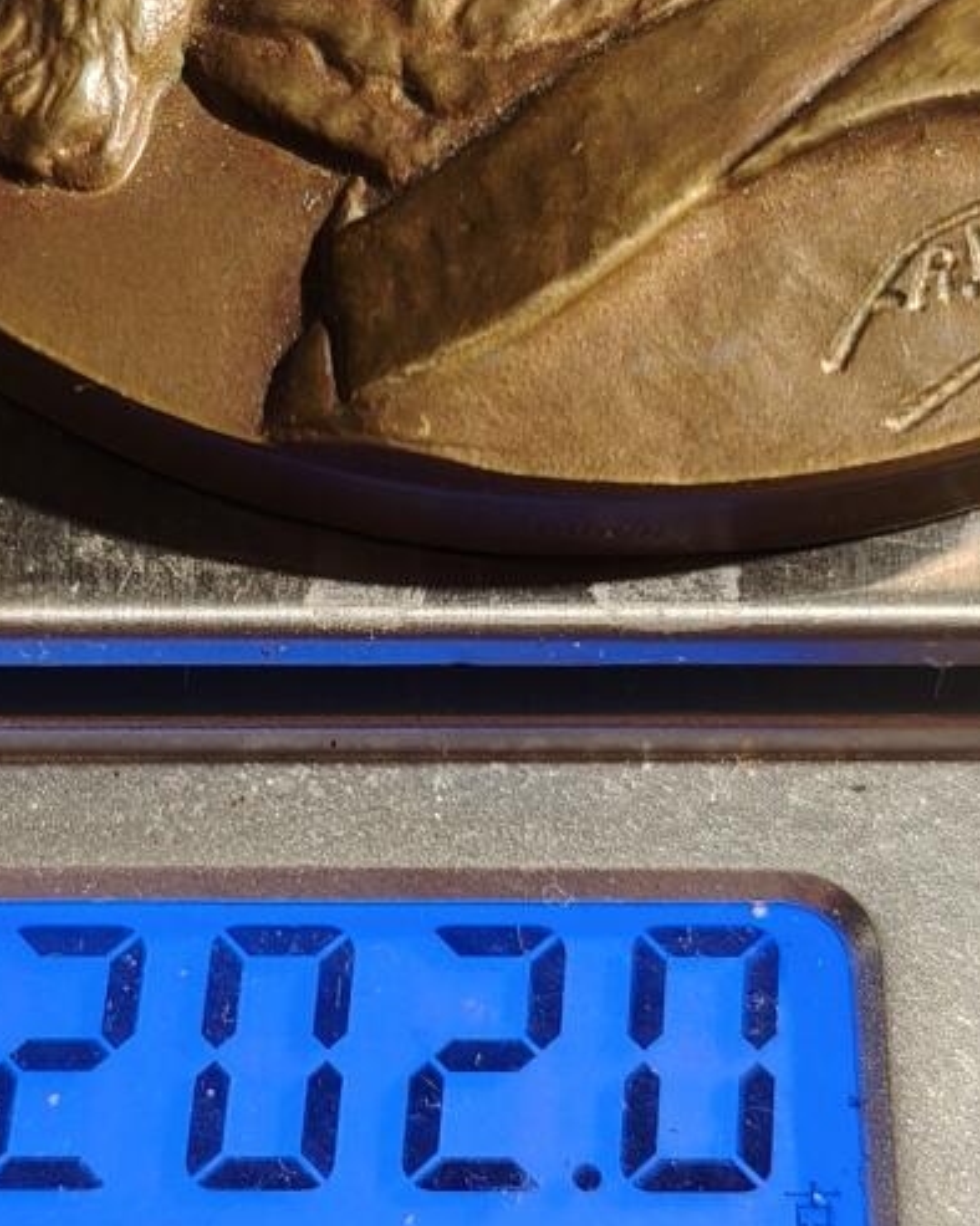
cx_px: 269
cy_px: 704
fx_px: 2975
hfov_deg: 18.6
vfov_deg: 23.3
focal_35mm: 82
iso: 200
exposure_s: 1/100
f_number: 1.6
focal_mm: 6.06
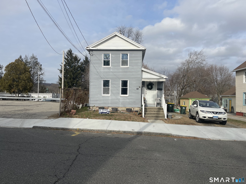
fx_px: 185
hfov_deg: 67.3
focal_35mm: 26
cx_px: 123
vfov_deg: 53.1
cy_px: 92
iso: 50
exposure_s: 1/5917
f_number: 1.6
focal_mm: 5.1
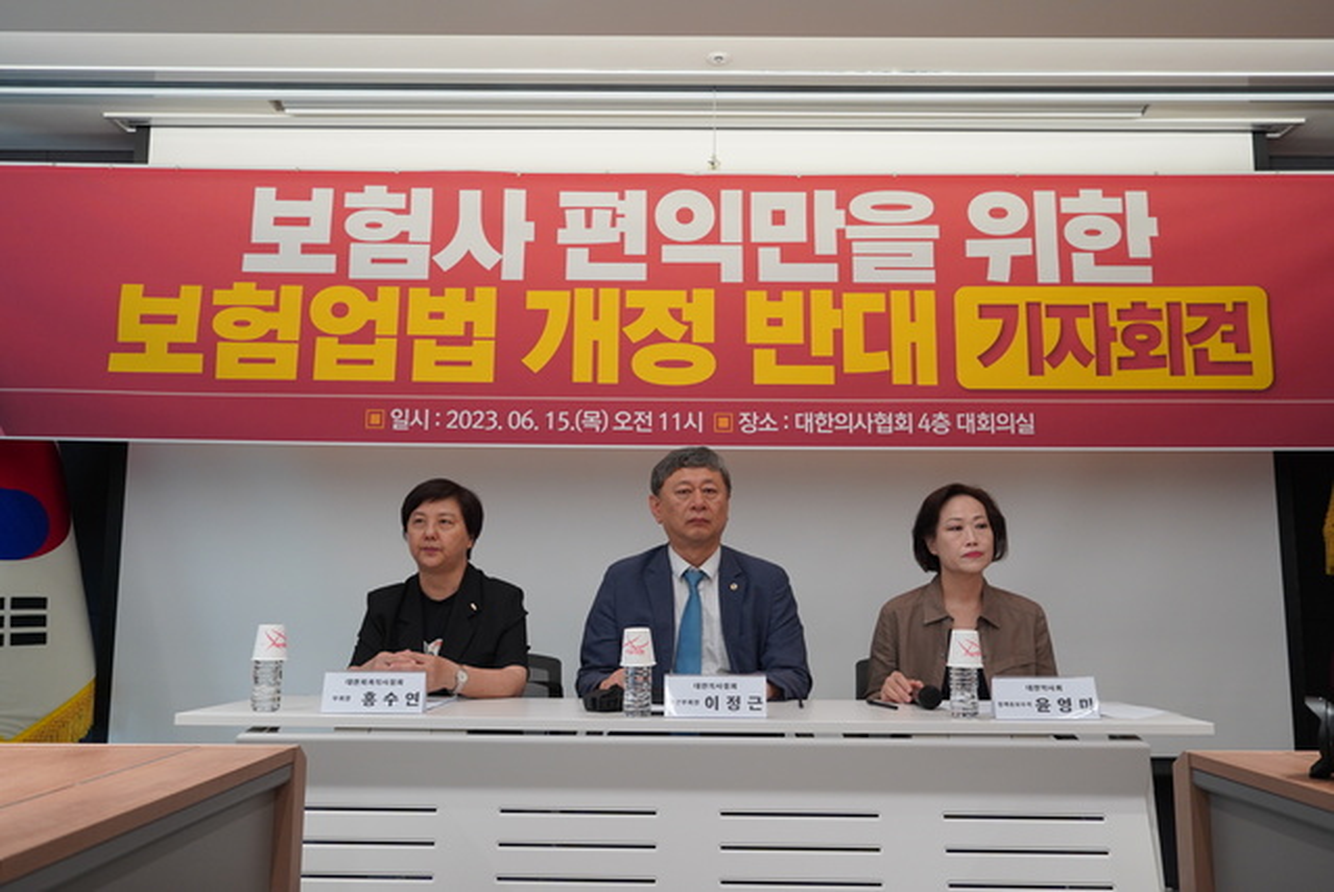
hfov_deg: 60.3
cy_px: 446
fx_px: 1149
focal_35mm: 31
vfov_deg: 42.4
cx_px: 667
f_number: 4.5
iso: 1250
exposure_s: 1/160
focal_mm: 31
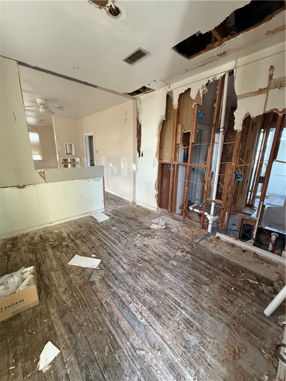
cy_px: 190
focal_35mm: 14
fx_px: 154
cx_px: 143
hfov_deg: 85.7
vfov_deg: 102.1
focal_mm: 2.22
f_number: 2.2
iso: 500
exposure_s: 1/60
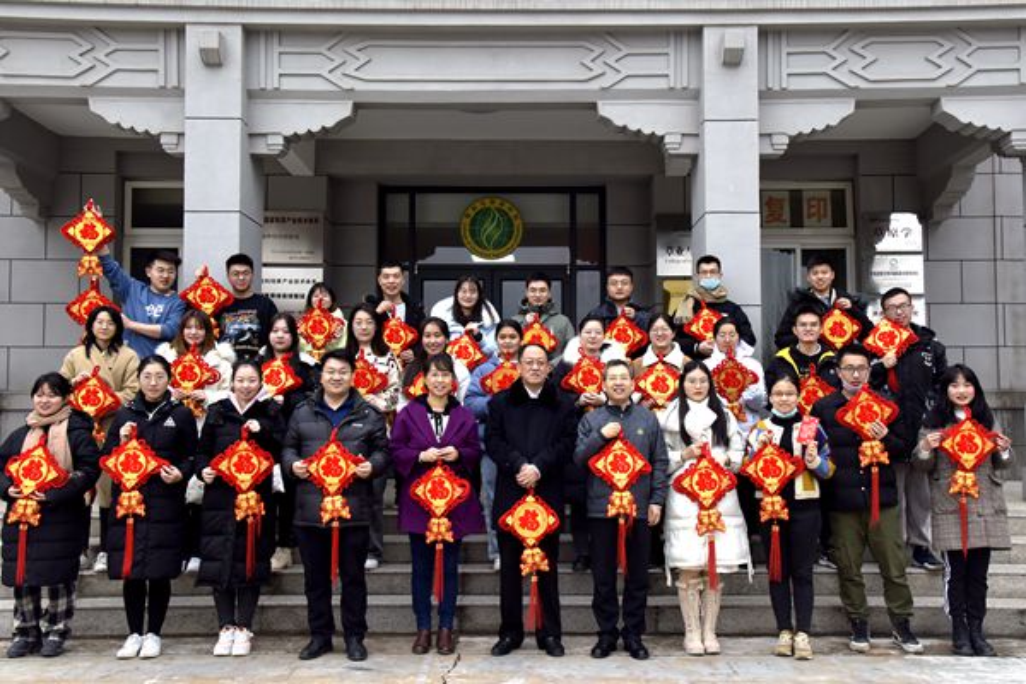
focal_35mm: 35
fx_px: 997
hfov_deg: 54.4
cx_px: 513
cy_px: 342
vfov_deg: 37.9
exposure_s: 1/320
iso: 800
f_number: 9
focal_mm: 35
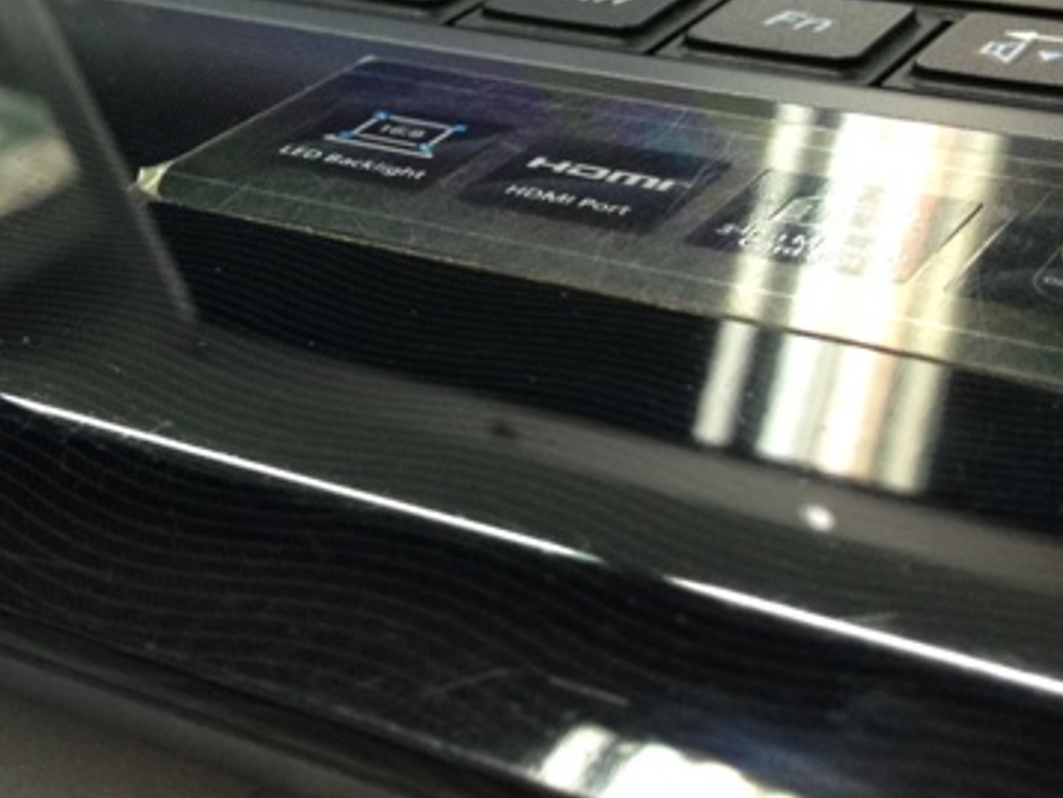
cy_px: 158
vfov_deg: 19.7
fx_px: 2273
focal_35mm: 74
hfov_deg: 25.9
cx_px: 235
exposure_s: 1/20
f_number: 2.4
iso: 125
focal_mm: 4.12
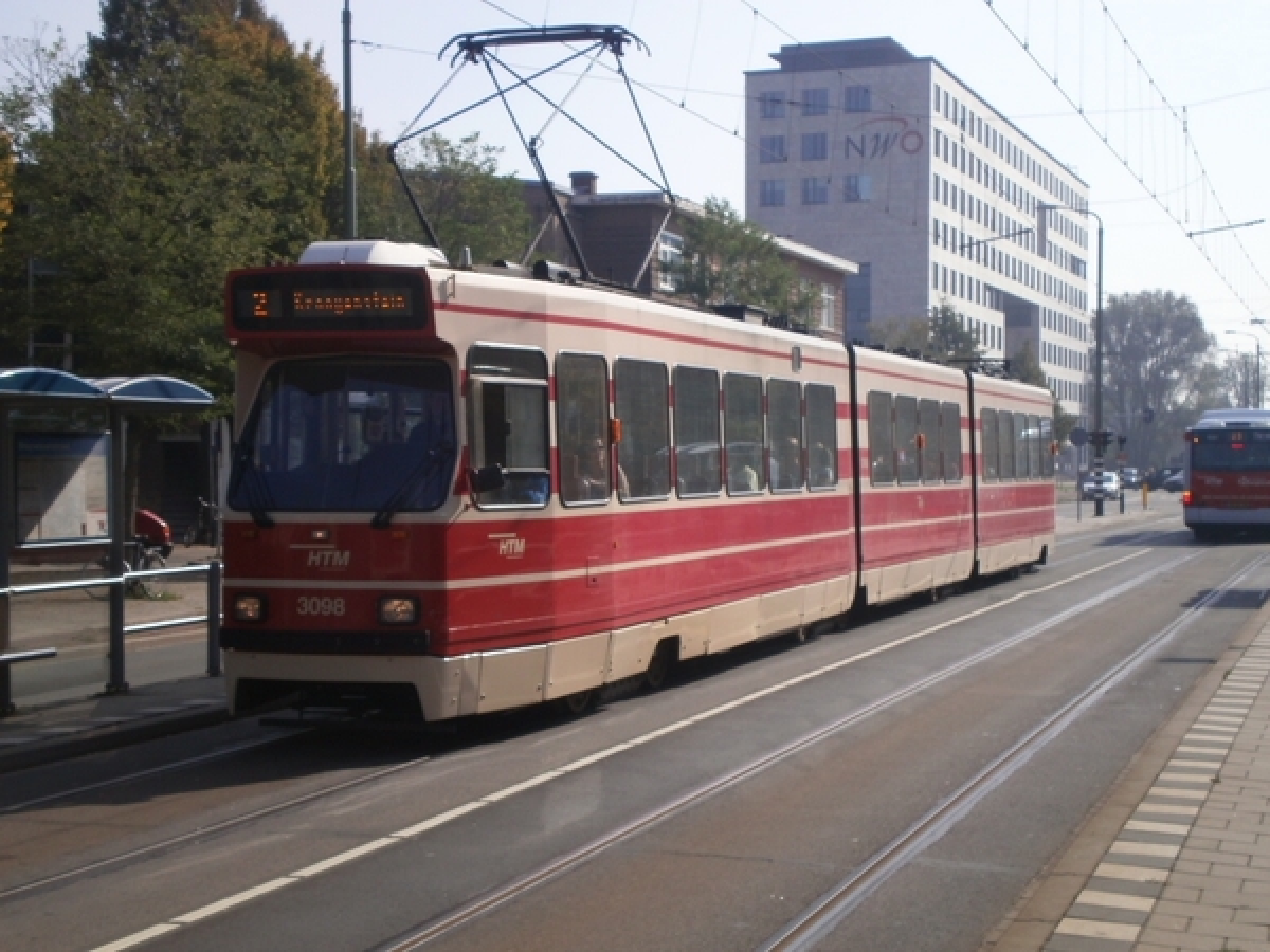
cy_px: 476
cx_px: 635
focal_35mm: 59
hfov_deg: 32.7
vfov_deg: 24.8
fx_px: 2165
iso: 100
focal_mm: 10.3
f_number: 5.9
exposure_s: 1/500
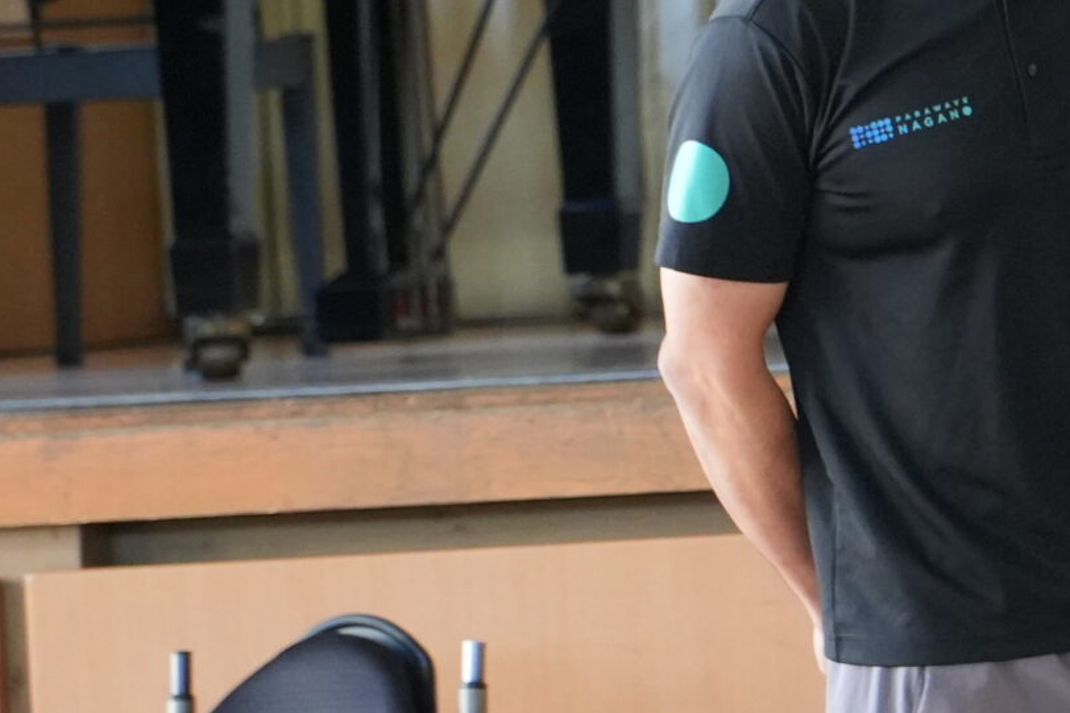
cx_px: 888
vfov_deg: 3.1
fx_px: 13062
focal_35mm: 440
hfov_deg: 4.7
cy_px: 205
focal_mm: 93
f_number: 4
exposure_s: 1/160
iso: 2000
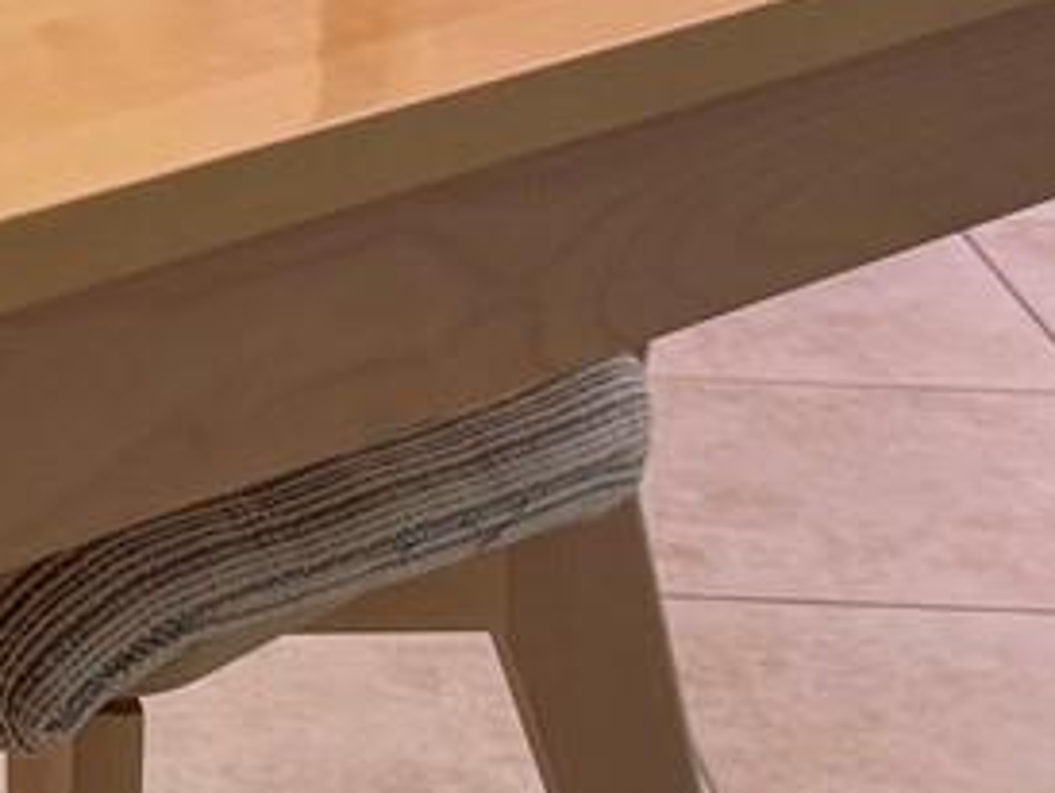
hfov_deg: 13.5
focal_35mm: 140
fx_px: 4271
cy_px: -320
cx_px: -404
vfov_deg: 10.3
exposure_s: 1/60
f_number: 1.78
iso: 125
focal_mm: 6.76
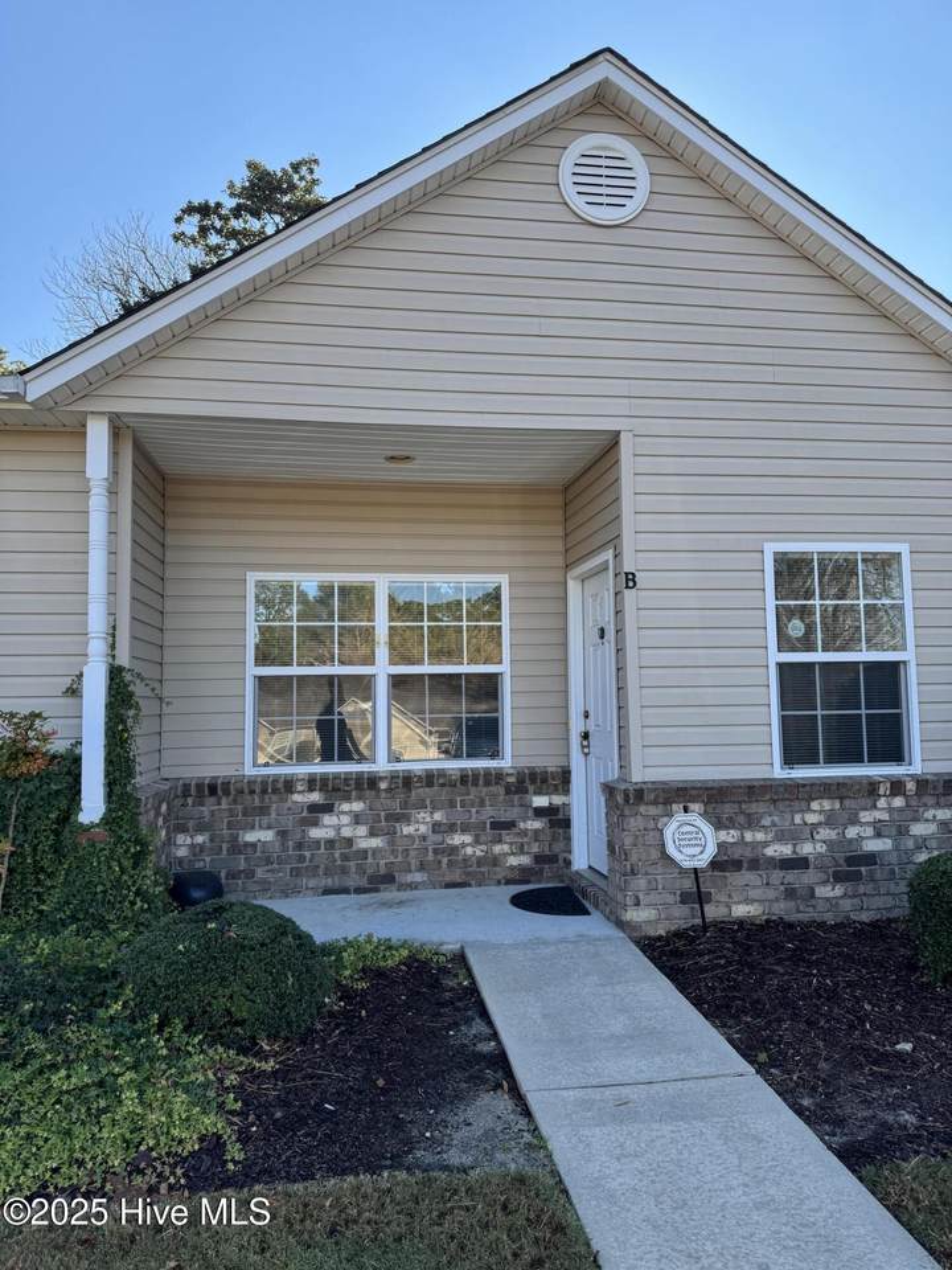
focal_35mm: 24
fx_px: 880
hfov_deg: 56.8
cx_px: 476
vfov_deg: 71.6
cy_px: 635
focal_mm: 6.76
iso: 80
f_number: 1.78
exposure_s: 1/723
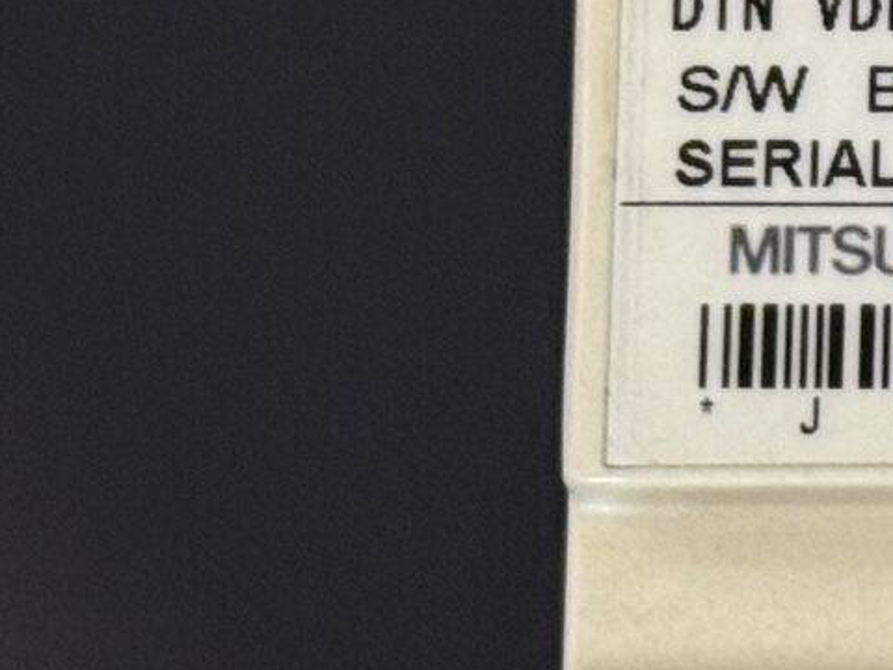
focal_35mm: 256
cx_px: 1187
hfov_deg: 7.6
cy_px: 112
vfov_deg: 5.8
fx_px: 6604
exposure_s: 1/50
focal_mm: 6.76
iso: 200
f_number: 1.78
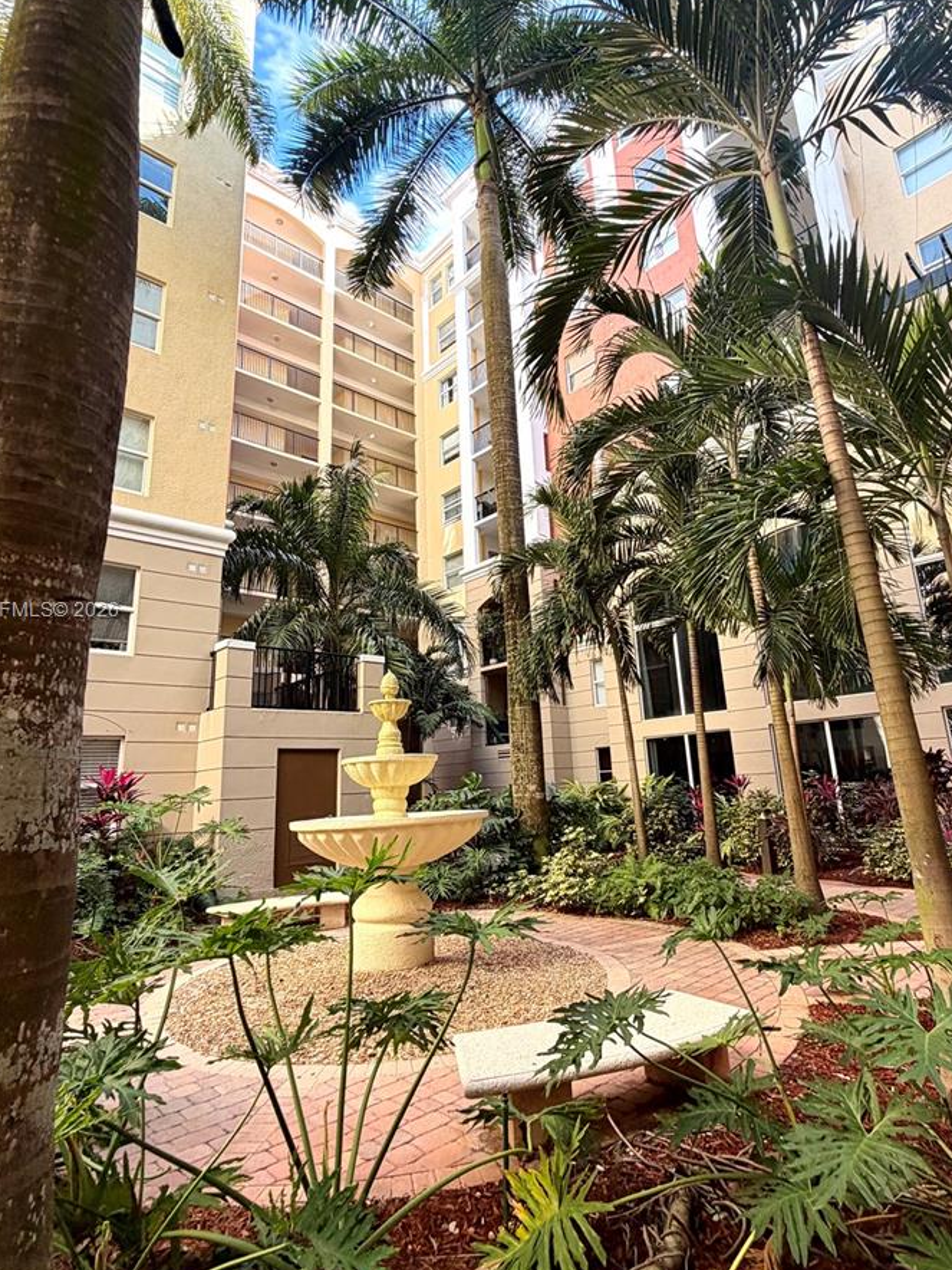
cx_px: 500
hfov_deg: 68.6
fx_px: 697
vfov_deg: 84.6
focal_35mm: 19
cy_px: 612
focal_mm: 2.22
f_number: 2.2
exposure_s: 1/149
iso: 50
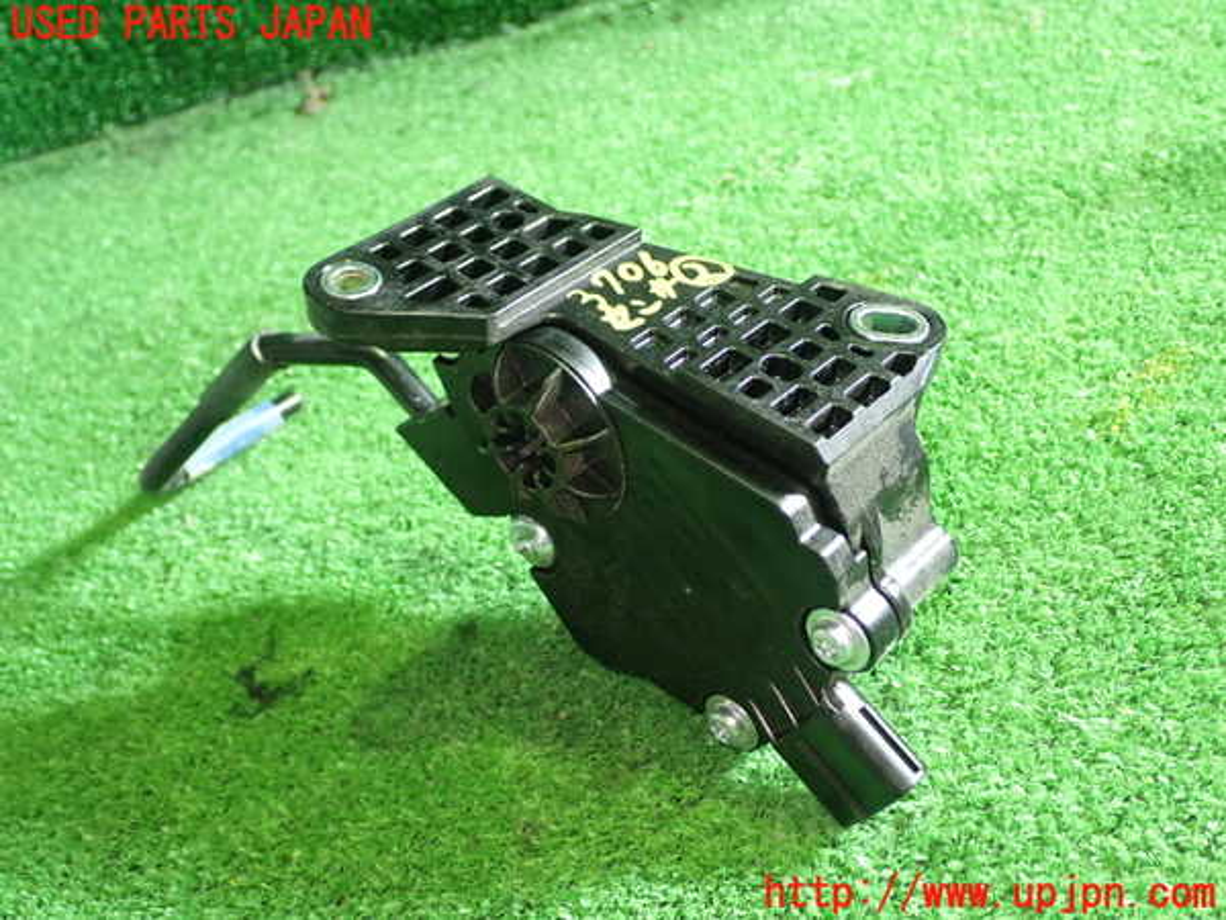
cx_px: 613
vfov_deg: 35.1
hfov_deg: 45.8
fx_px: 1452
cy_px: 460
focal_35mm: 41
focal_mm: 7.31
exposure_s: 1/40
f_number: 2.8
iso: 800
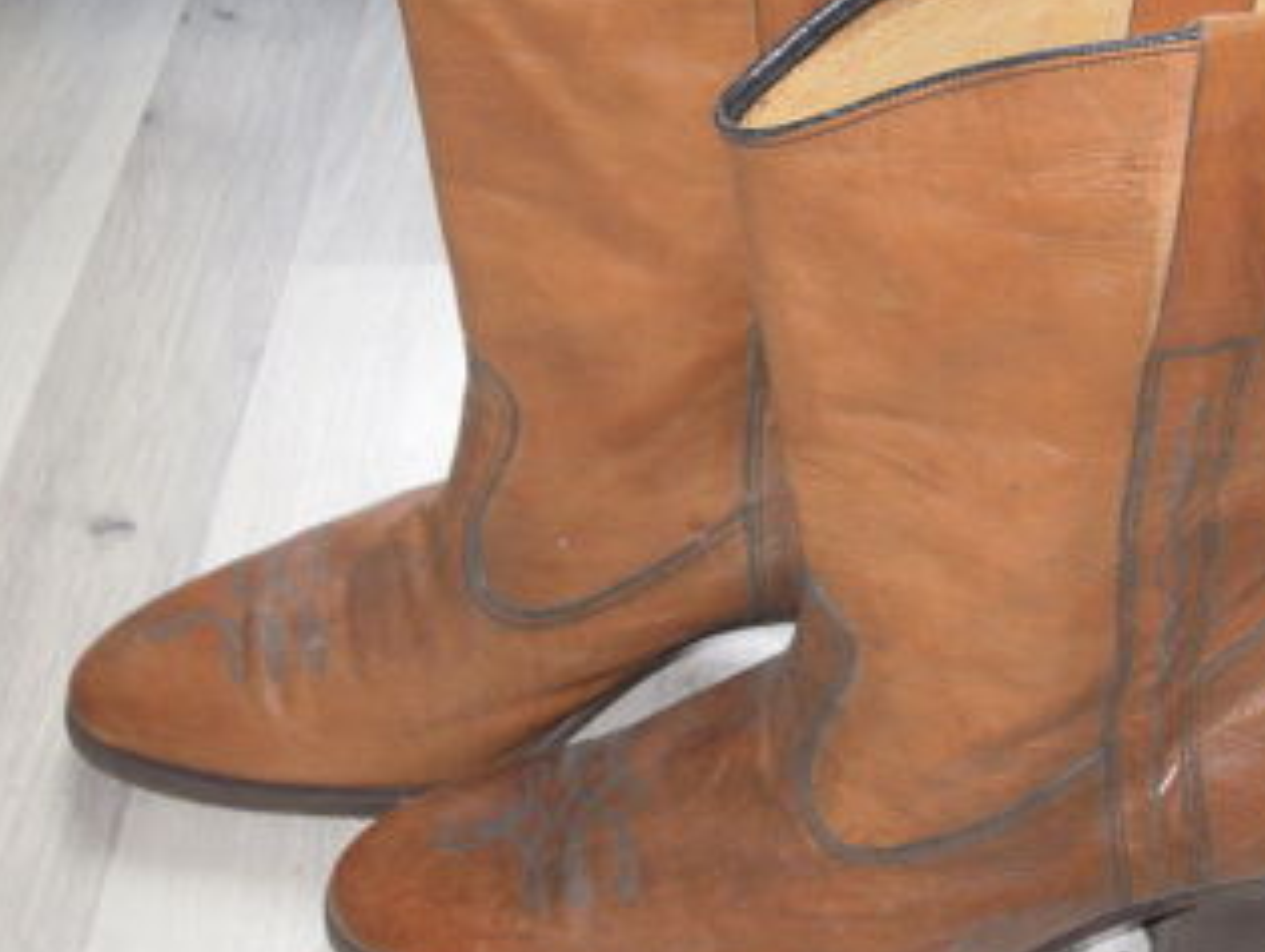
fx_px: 2561
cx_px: 811
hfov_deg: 27.6
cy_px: 410
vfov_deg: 21.0
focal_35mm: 70
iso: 200
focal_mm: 8.3
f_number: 3.4
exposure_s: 1/30
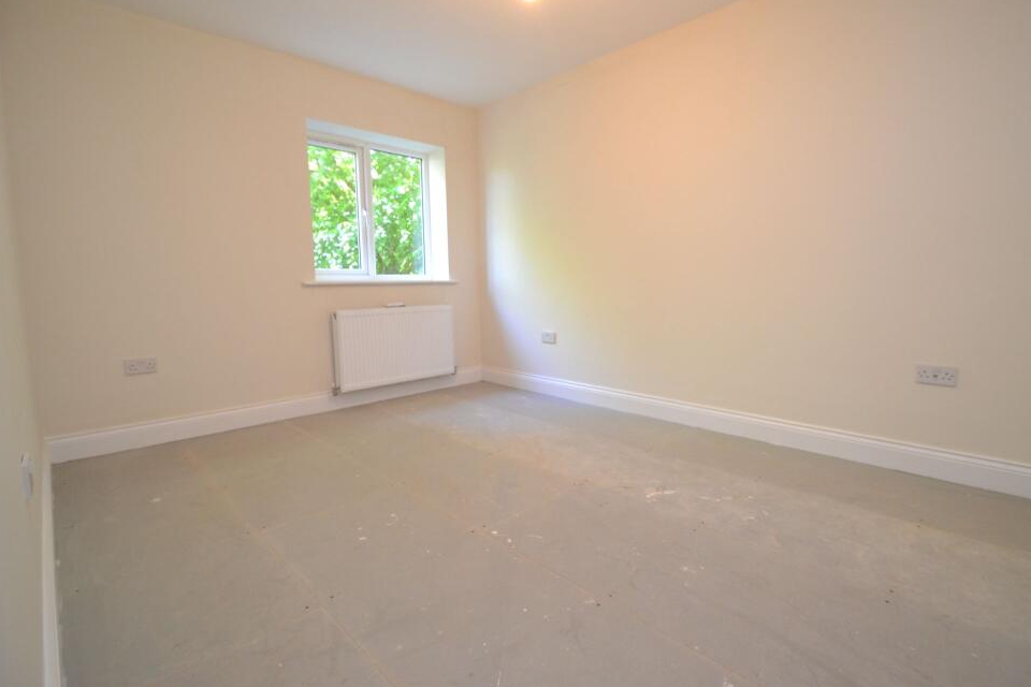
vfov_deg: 73.7
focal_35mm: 16
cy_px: 328
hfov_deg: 96.7
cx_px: 542
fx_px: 458
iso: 1000
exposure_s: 1/60
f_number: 3.5
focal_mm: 10
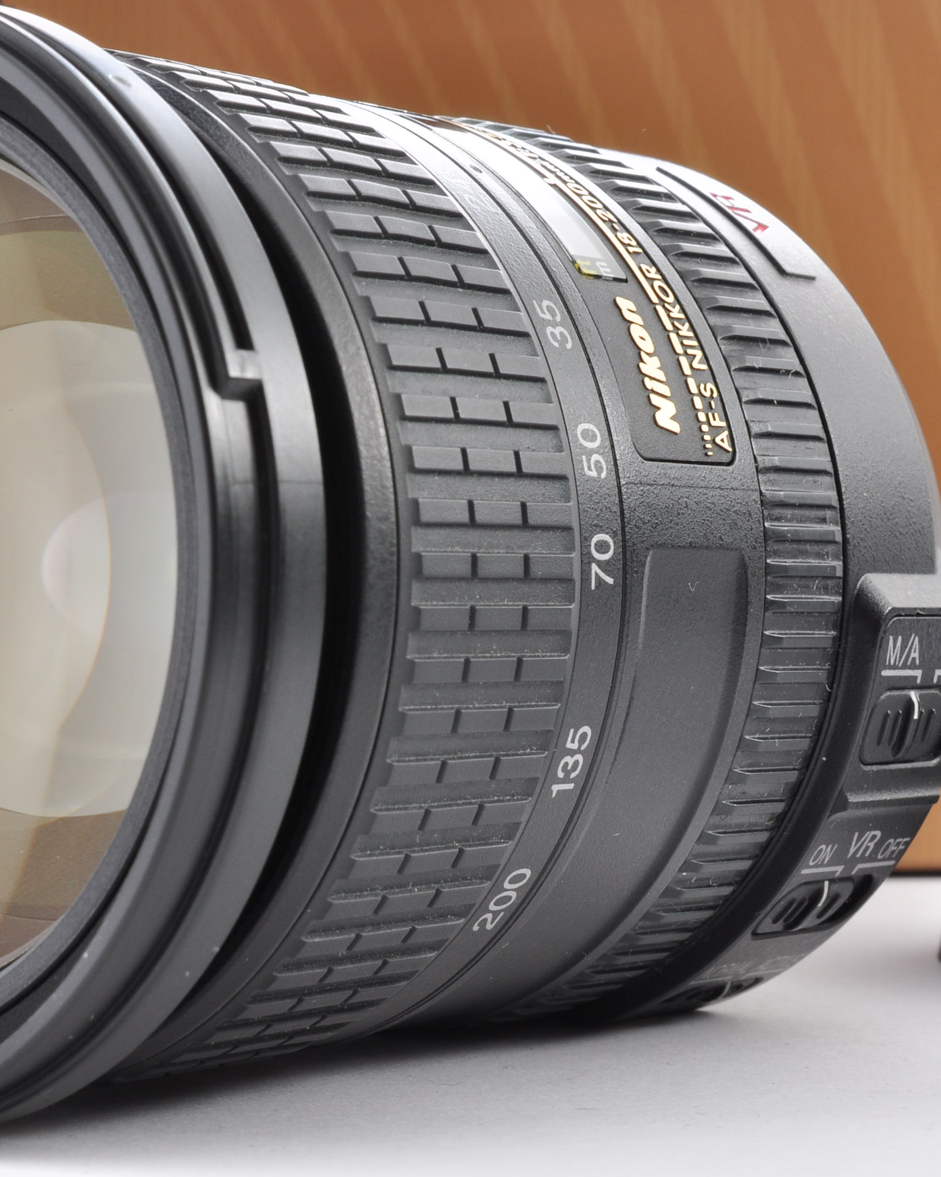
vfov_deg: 22.5
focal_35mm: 85
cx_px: 202
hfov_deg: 17.9
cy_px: 588
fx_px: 2959
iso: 200
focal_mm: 40
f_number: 22
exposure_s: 1/125
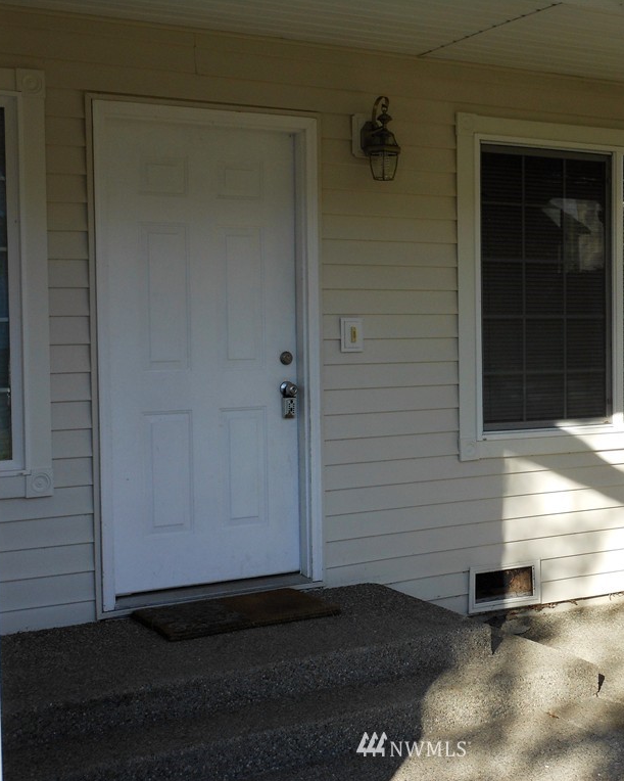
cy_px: 390
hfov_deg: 29.5
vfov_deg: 36.7
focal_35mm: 51
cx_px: 414
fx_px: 1178
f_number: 4.3
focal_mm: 6.9
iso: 80
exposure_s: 1/250
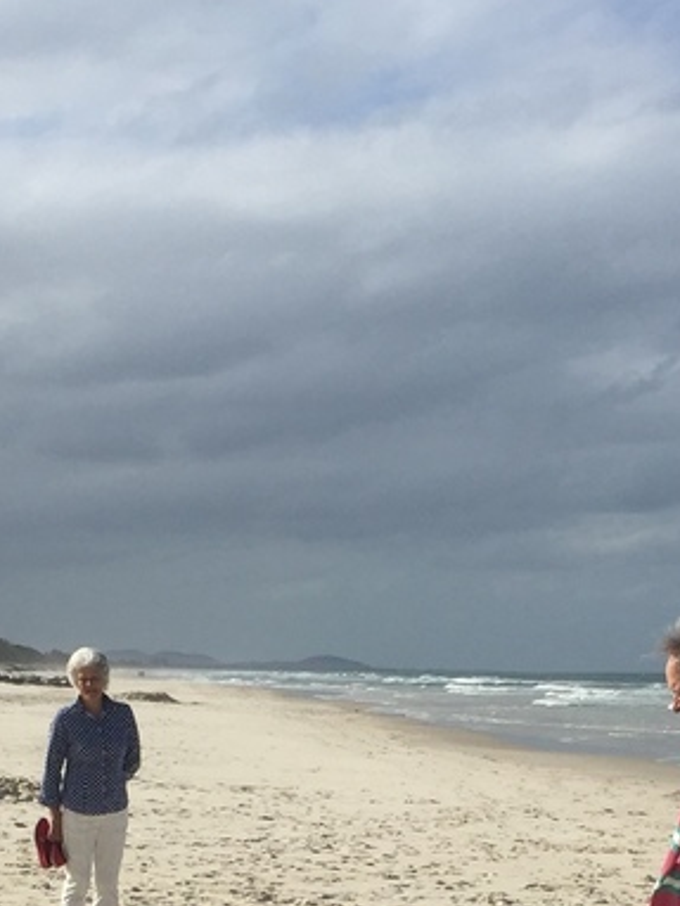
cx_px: 365
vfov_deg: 20.4
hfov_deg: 16.3
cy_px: 1036
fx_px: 2381
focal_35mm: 91
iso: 32
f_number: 2.2
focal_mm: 4.15
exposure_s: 1/3968
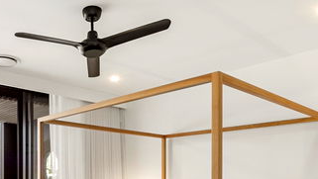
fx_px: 321
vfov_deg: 28.9
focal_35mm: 38
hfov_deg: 50.6
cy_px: 186
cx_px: 80
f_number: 11
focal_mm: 7
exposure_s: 1/5
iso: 200
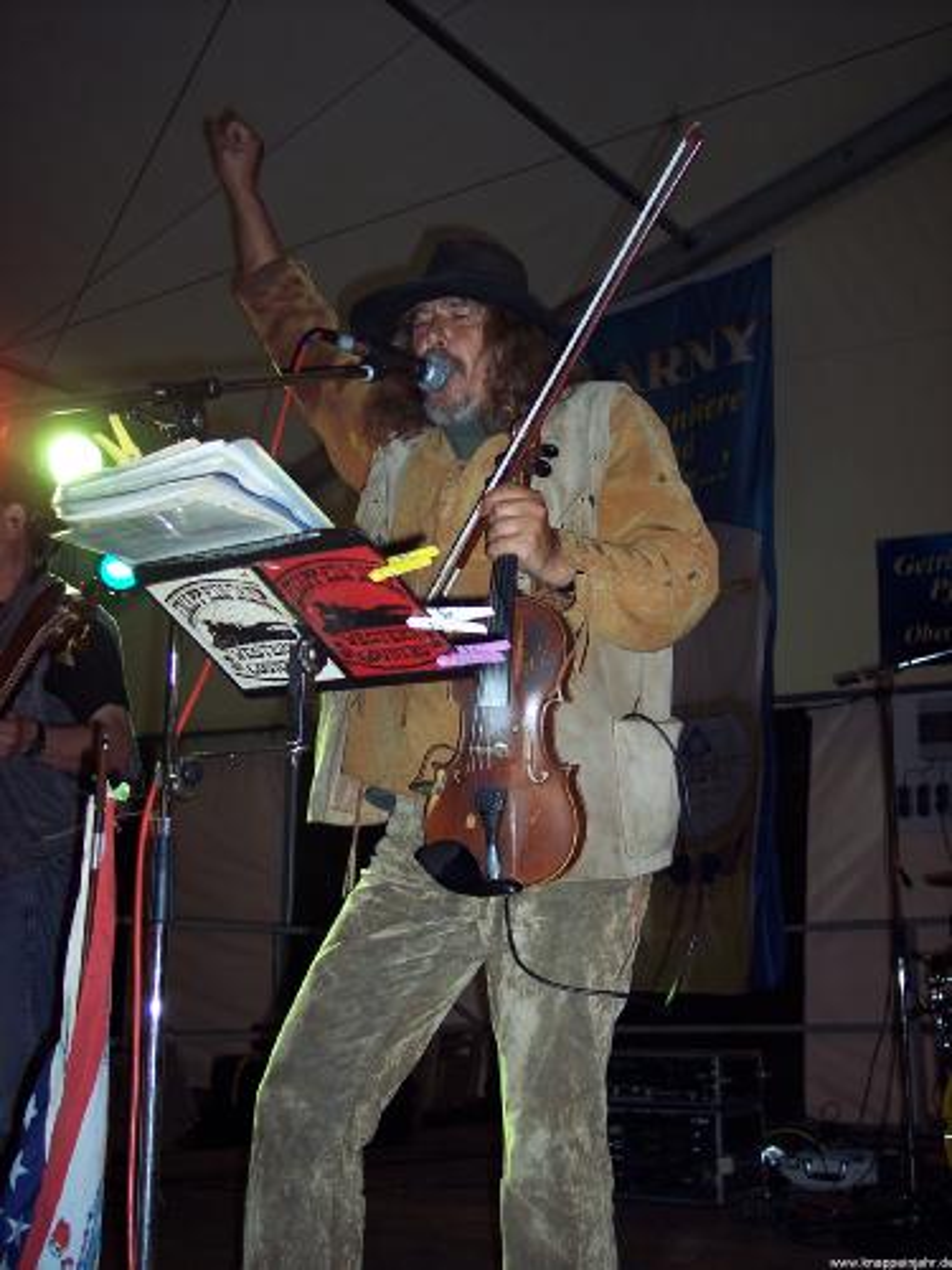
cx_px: 476
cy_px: 635
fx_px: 1430
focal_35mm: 39
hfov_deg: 36.8
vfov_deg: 47.9
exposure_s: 1/60
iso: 100
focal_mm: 8
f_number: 2.8
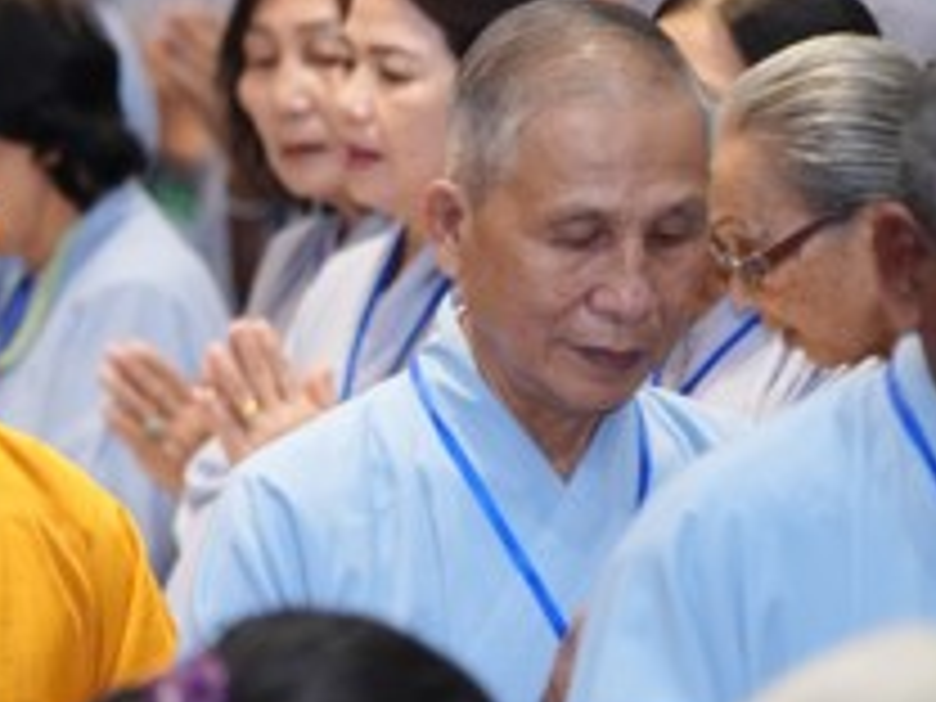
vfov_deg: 3.3
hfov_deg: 4.4
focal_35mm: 450
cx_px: -36
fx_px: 12168
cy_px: 583
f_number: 2.8
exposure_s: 1/100
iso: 800
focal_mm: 150
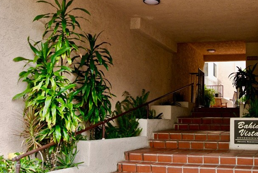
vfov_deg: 29.9
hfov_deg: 41.8
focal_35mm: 45
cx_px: 203
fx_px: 323
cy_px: 86
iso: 100
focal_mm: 10
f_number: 4.5
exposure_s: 1/60
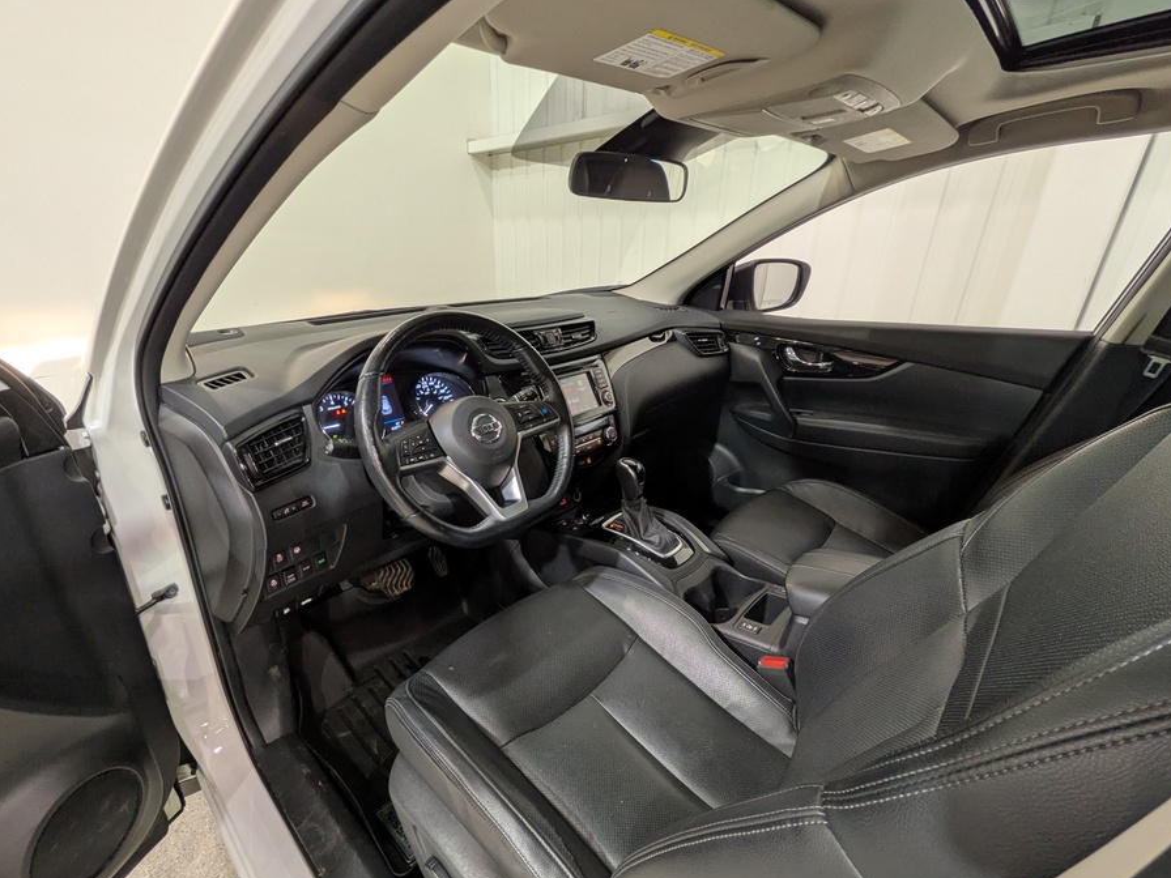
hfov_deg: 94.3
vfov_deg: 77.9
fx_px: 541
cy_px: 477
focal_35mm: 16
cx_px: 541
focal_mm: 1.83
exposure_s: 1/25
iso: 88
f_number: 2.2
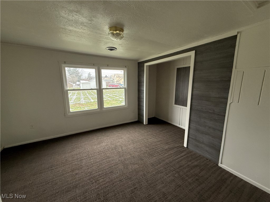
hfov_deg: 102.1
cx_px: 135
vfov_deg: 85.7
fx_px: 109
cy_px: 101
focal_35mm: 14
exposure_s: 1/99
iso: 125
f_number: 2.2
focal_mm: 2.22
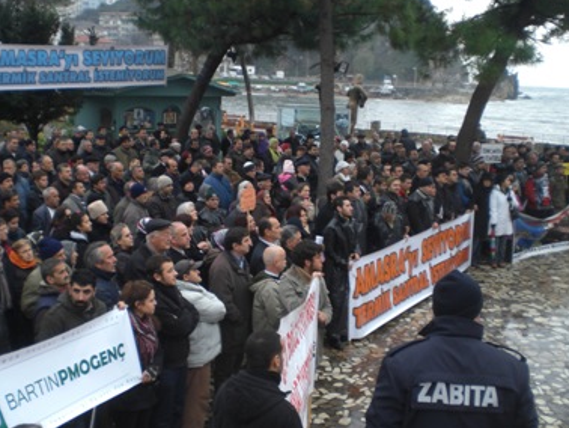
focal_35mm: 45
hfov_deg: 42.0
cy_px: 232
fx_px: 740
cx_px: 263
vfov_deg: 32.2
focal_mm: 6.3
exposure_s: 1/60
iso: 50
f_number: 3.1
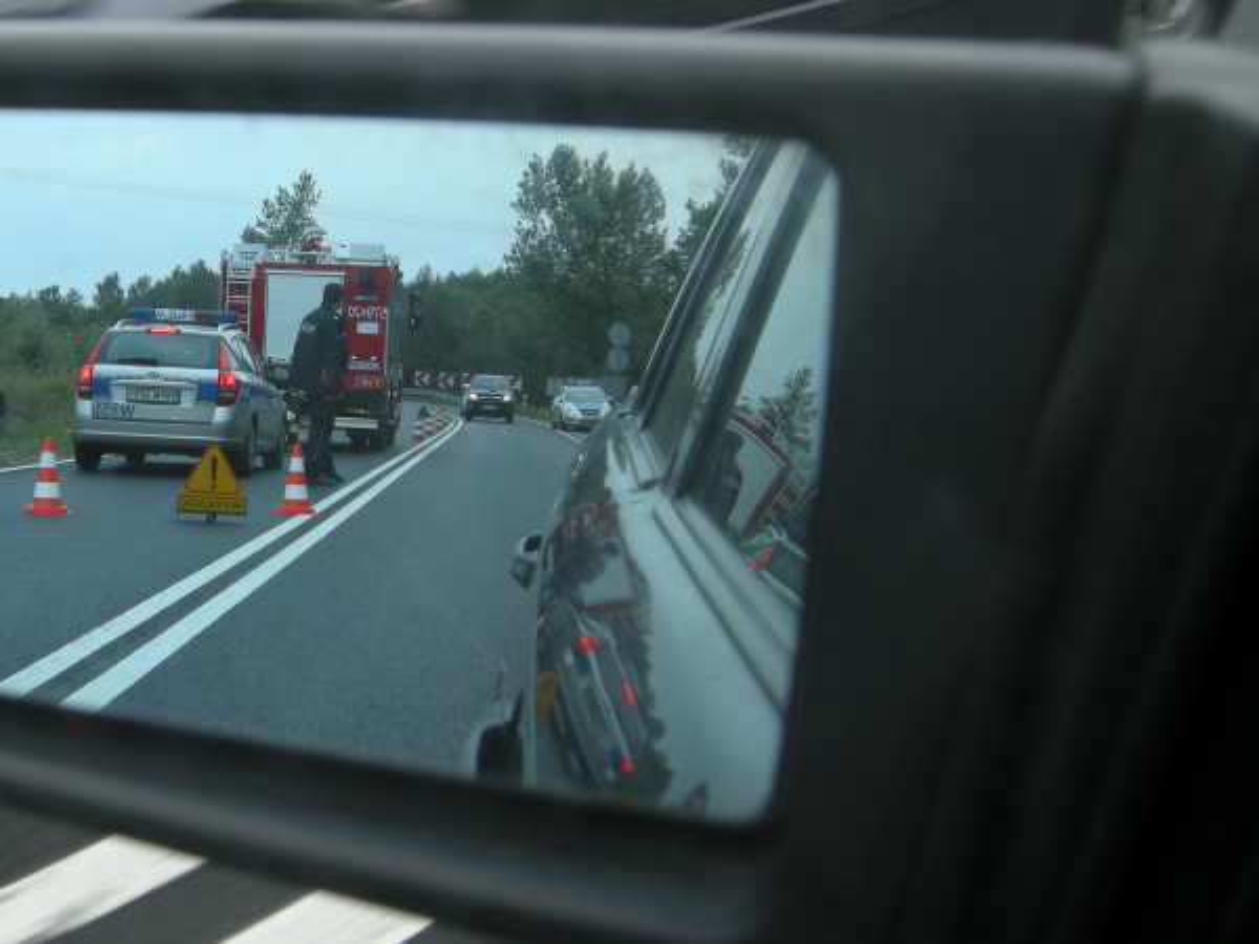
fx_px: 1273
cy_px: 472
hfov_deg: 52.6
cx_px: 630
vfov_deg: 40.7
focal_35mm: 35
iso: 64
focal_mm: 7.5
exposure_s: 1/83.5
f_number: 3.4
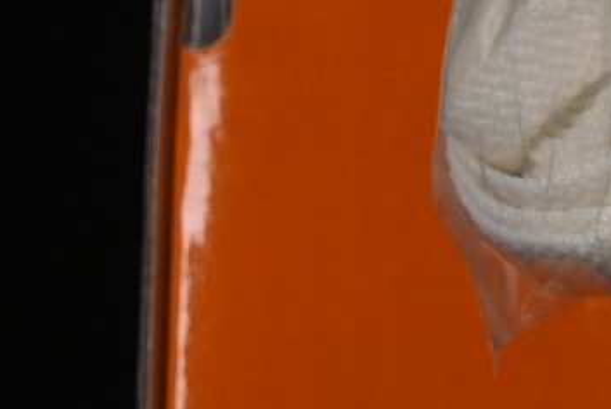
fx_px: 10039
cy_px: -251
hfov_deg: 3.4
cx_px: 1906
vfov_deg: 2.3
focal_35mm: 591
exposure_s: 1/80
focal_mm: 50
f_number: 8
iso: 160
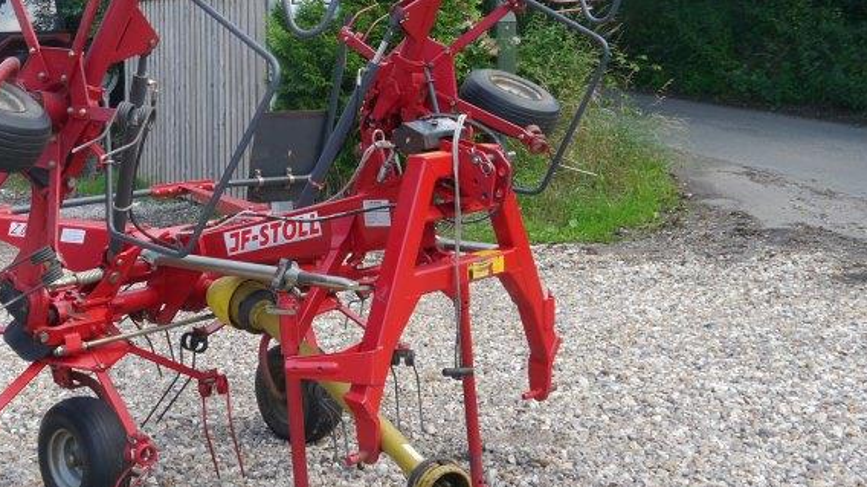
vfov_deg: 21.4
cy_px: 70
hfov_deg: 37.1
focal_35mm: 55
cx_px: 238
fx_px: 1264
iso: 160
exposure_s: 1/160
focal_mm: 14
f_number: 4.5
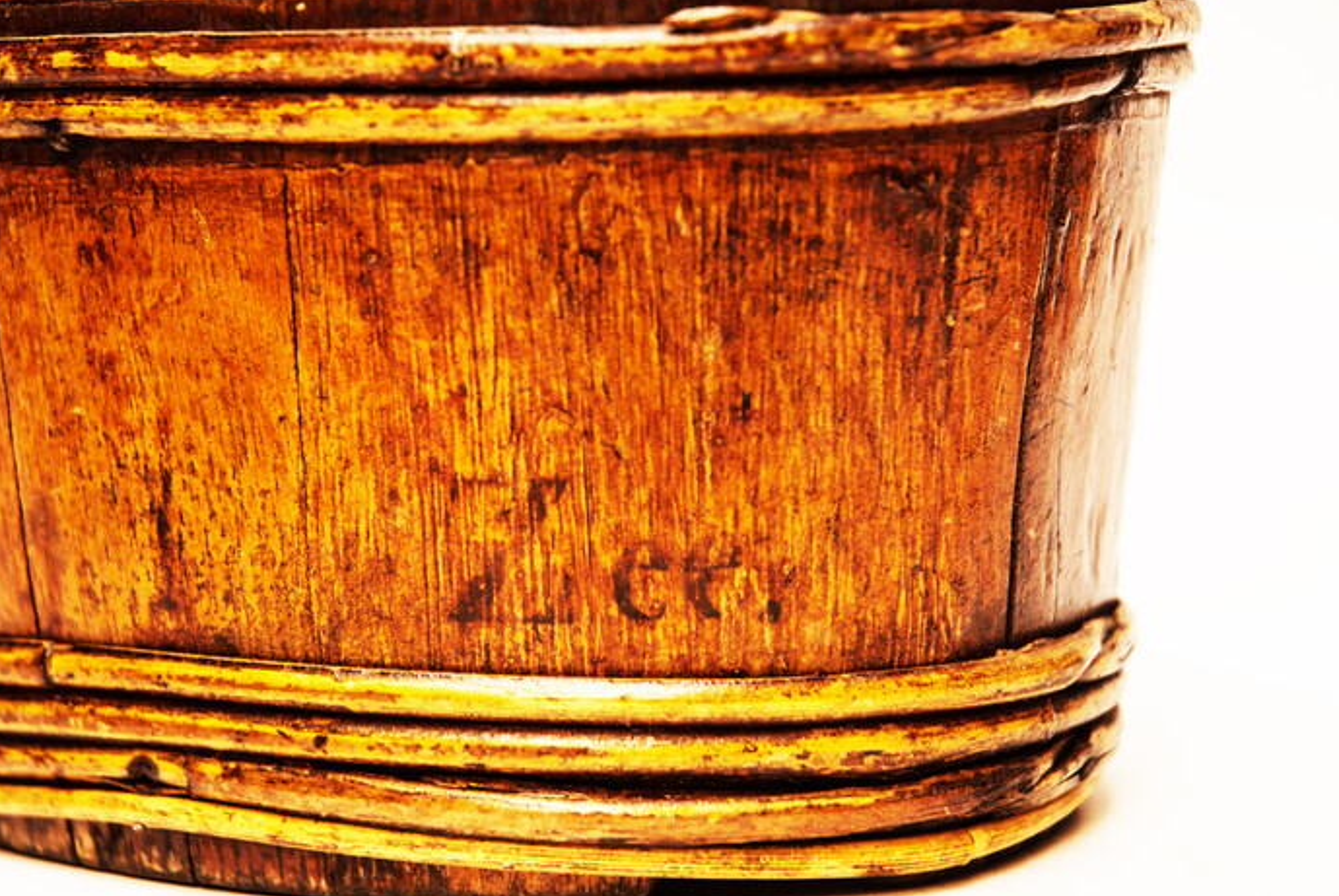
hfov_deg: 16.8
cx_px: 602
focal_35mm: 122
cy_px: 402
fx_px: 4542
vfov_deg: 11.3
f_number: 4.5
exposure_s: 1/10
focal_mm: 70
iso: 100
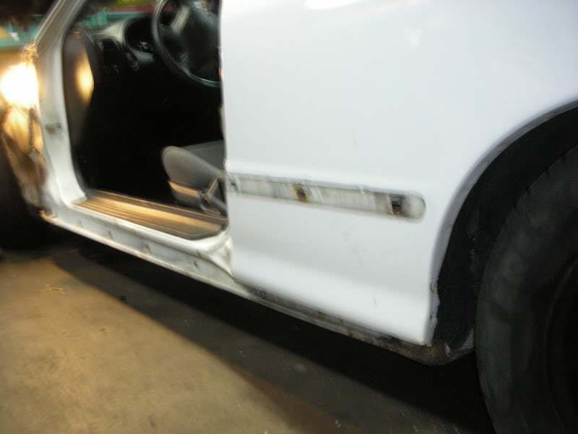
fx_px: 584
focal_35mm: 35
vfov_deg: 40.7
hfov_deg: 52.6
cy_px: 217
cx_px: 289
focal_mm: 5.8
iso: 200
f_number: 3
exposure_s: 1/5
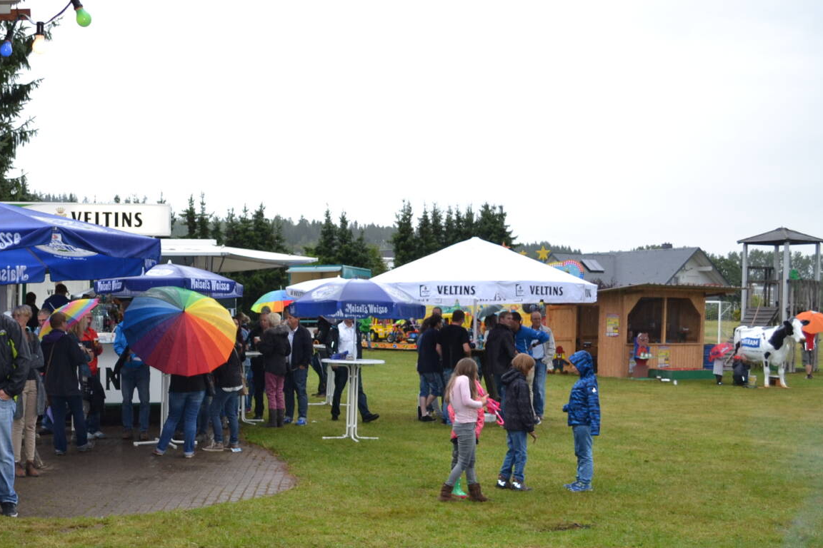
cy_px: 382
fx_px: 1029
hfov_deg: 42.5
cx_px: 220
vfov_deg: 29.6
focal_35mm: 45
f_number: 4
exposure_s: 1/125
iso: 110
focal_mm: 18
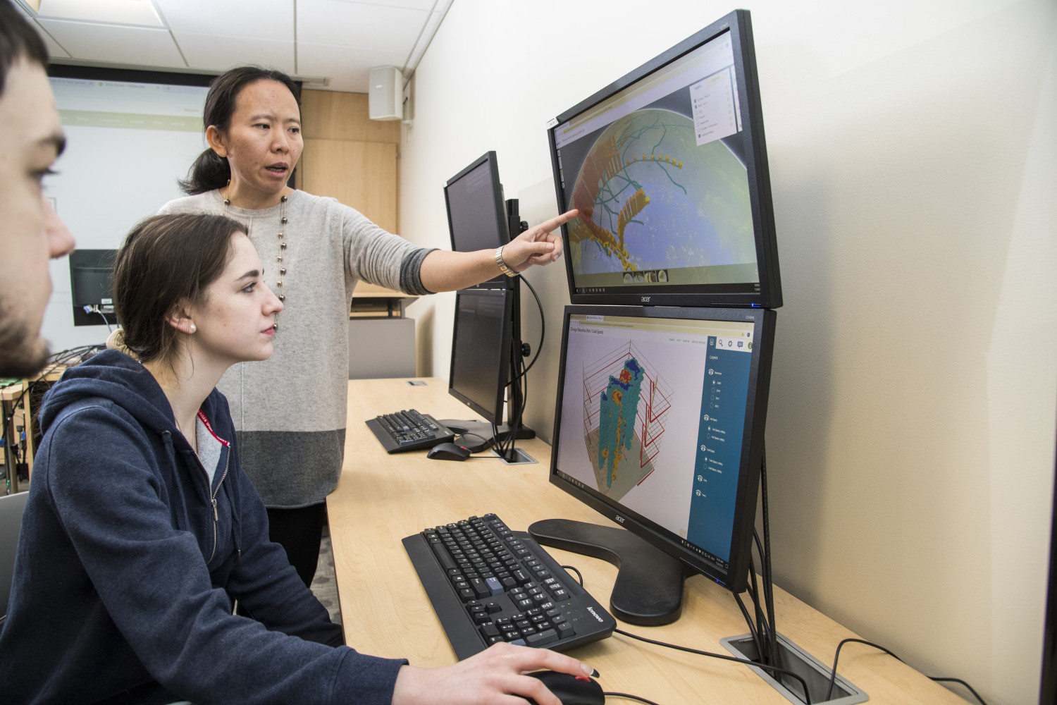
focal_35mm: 24
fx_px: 705
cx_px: 528
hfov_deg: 73.7
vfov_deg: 53.1
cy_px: 352
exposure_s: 1/60
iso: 800
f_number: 5.6
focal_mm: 24
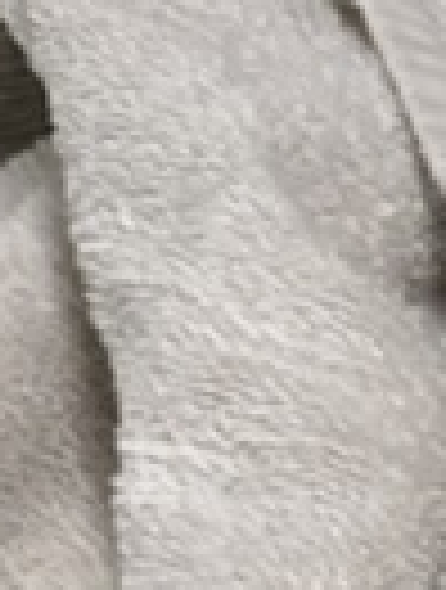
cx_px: 1320
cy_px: 2018
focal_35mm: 187
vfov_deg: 8.2
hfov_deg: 7.1
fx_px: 3197
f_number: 1.78
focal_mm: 6.76
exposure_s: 1/60
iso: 400
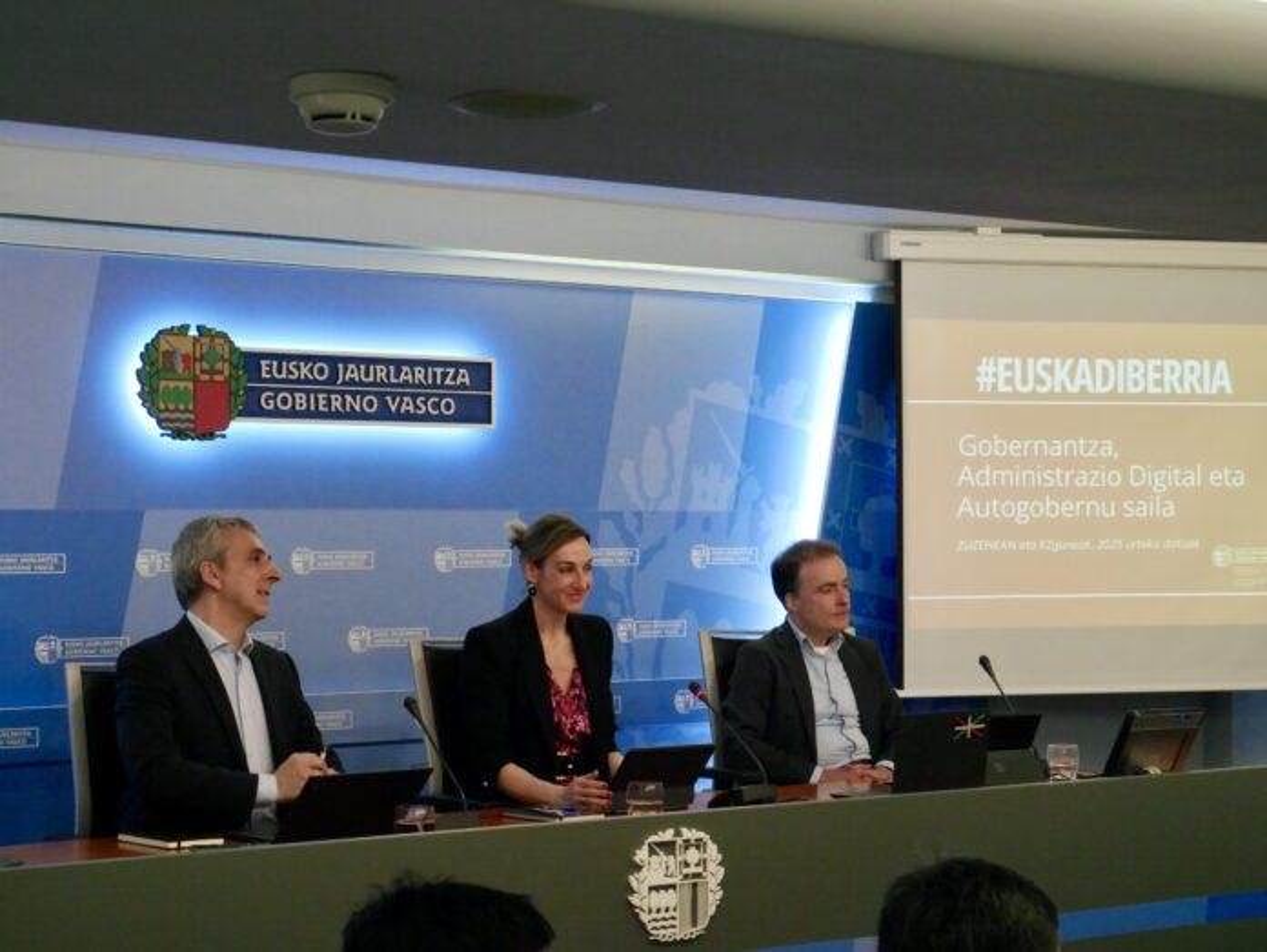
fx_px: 2637
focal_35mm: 72
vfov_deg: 20.5
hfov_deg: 27.0
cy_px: 476
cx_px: 634
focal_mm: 36
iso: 2500
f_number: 10
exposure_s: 1/80
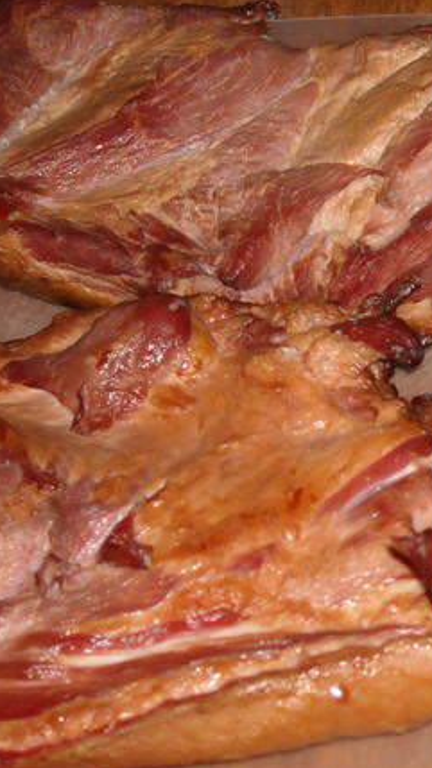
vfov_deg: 26.5
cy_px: 423
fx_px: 1631
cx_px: 543
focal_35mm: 80
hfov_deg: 14.5
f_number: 2.8
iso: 200
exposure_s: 1/60
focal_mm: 5.7
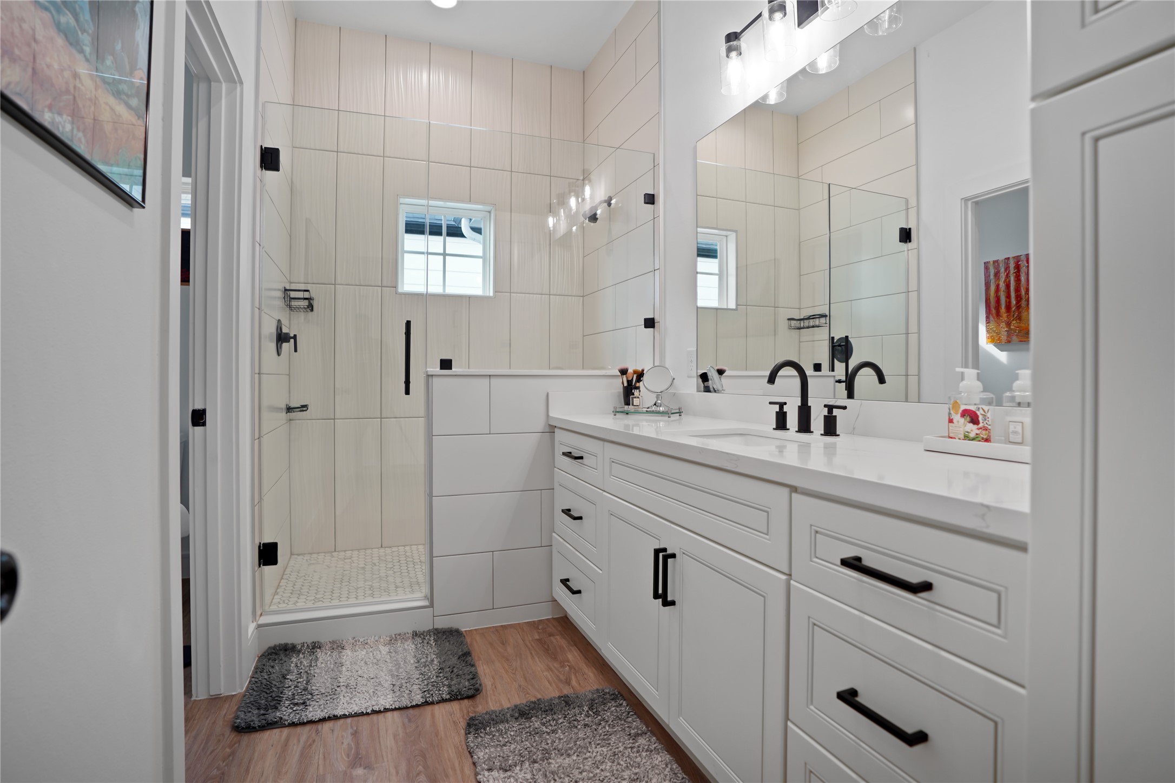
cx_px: 588
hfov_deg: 96.7
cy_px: 392
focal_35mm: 16
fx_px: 522
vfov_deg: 73.7
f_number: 4
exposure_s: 1/80
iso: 200
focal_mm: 16
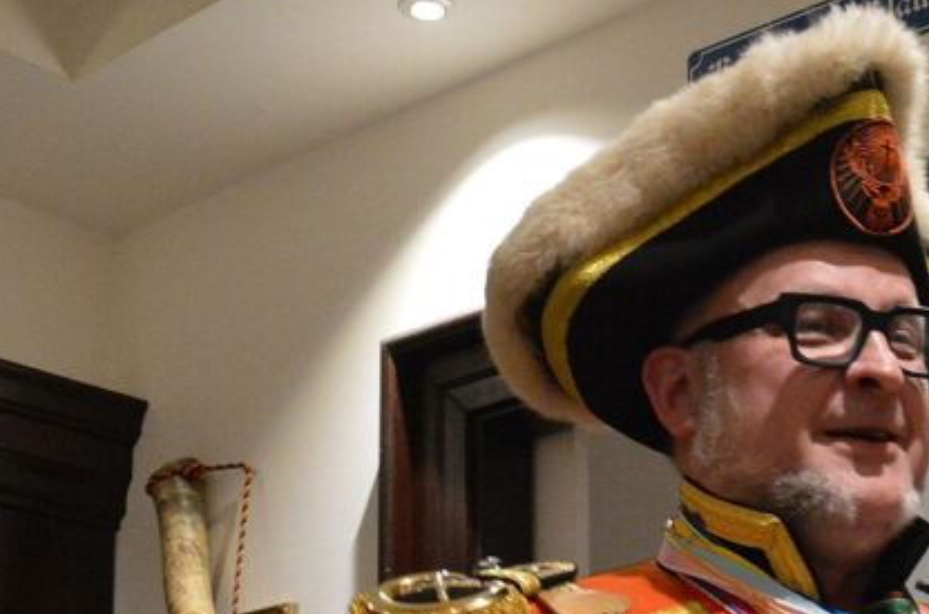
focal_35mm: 88
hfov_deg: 22.9
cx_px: 728
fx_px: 2261
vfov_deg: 15.4
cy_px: 498
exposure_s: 1/100
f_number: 4.5
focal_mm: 35
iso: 3200
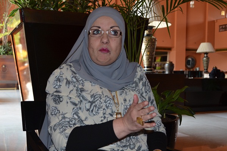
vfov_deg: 34.0
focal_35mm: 39
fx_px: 245
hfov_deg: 49.7
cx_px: 114
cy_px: 76
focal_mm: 26
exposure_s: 1/60
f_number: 4
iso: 320
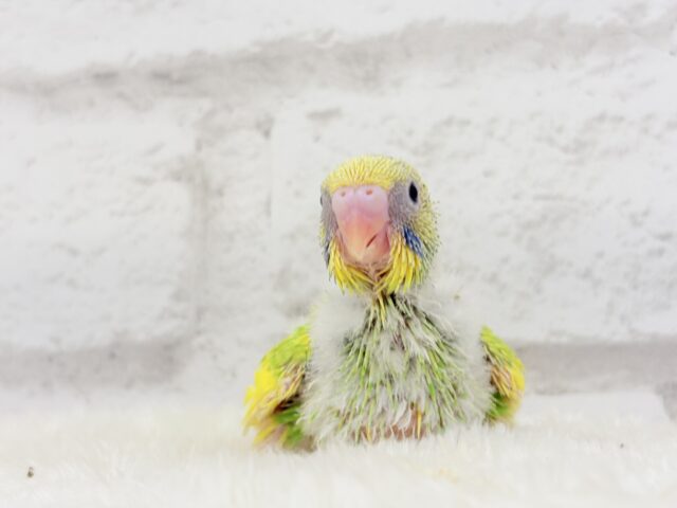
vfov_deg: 28.0
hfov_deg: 36.8
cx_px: 338
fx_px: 1017
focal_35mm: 52
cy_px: 254
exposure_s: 1/50
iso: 40
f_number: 1.6
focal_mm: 5.96
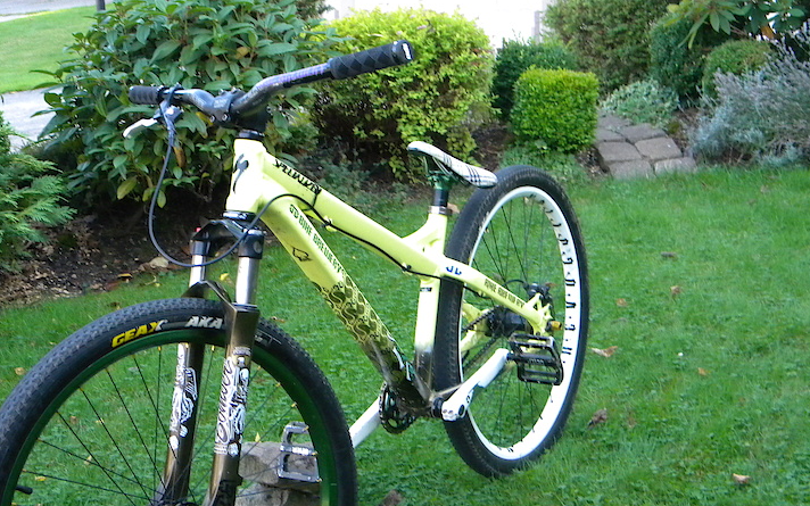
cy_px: 290
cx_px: 381
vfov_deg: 23.1
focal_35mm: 56
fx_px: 1236
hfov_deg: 36.3
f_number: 3.9
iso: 426
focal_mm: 8.6
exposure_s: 1/130
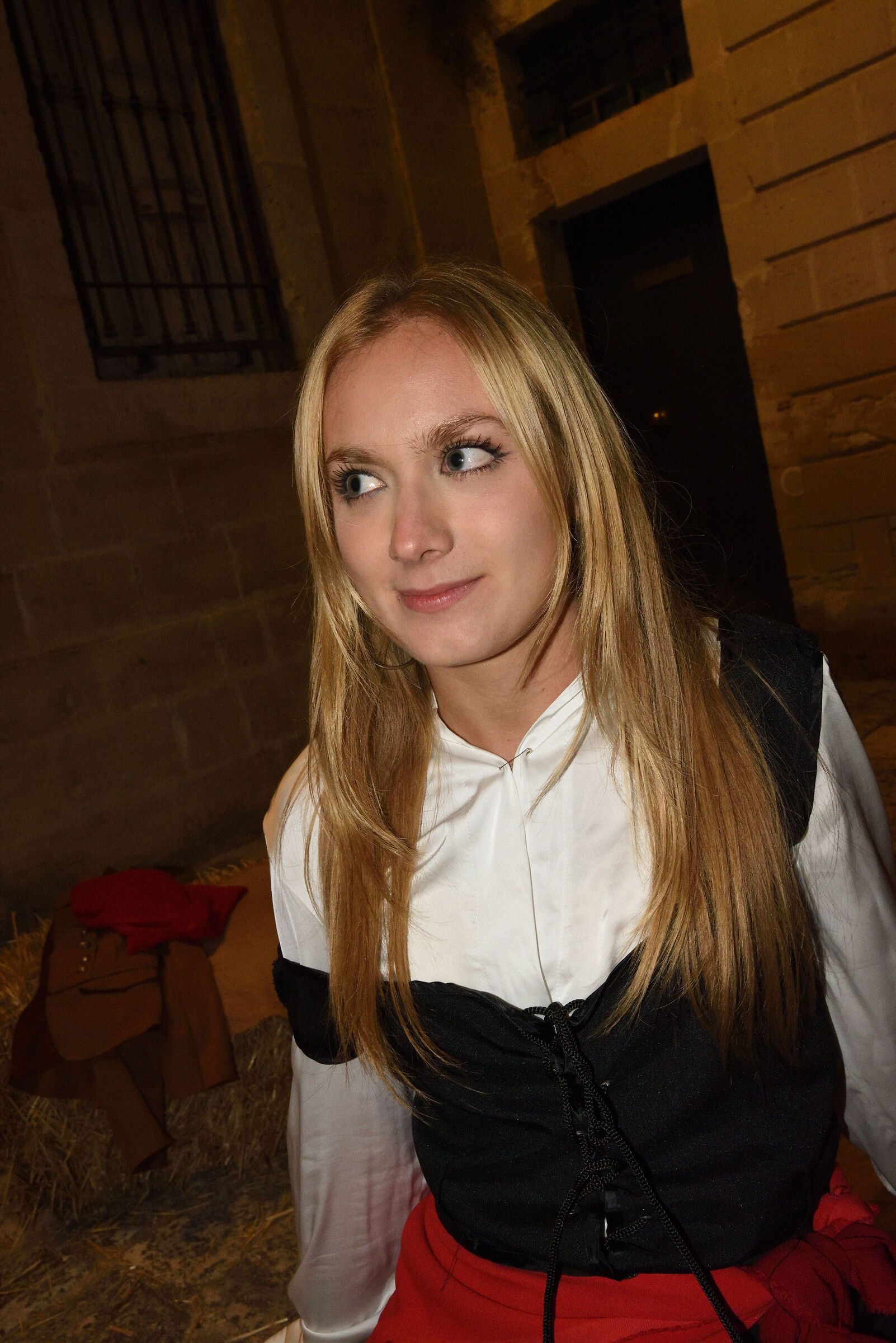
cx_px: 448
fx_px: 1194
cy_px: 672
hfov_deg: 41.1
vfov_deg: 58.7
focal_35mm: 32
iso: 2500
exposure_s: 1/160
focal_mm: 32
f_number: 13
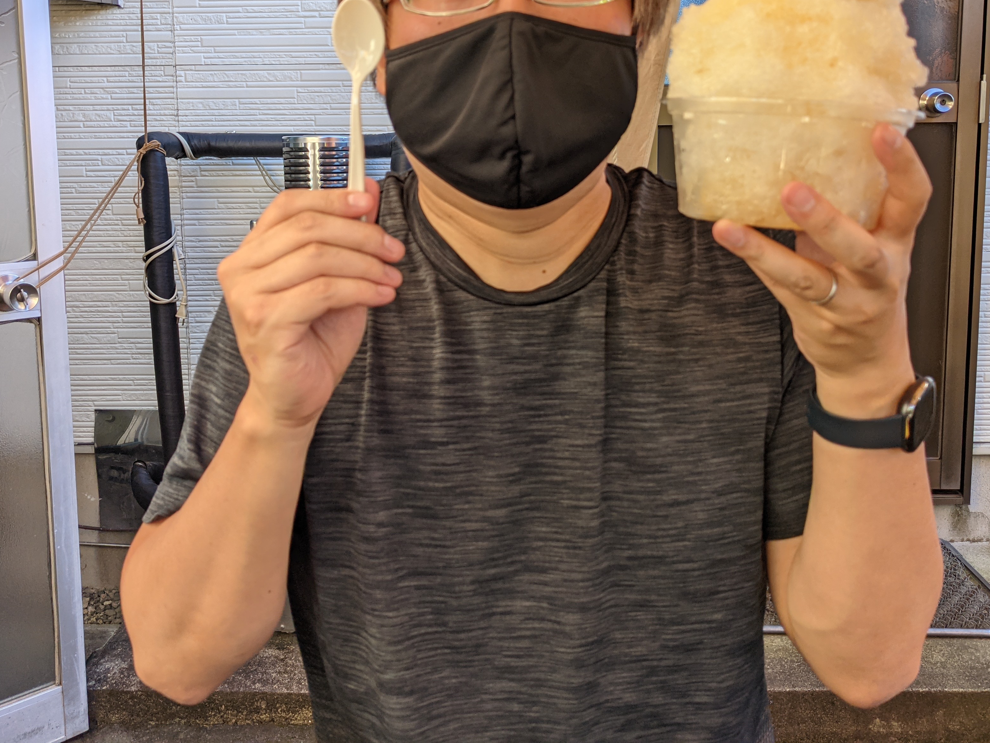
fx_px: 1001
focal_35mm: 35
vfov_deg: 40.3
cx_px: 498
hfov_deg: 52.6
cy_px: 262
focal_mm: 4.38
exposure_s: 1/459
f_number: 1.73
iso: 58
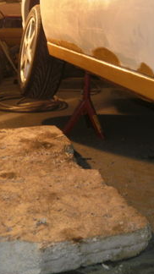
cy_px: 74
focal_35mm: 56
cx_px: 114
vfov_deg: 36.5
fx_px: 407
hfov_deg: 21.3
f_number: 2.6
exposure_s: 1/25
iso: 125
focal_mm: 4.65
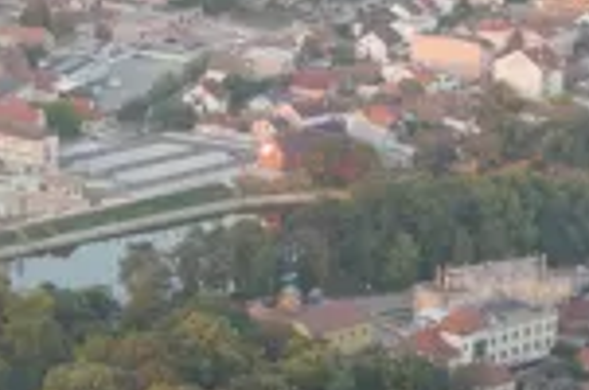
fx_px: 3613
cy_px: 21
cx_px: 66
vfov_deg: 6.2
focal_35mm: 221
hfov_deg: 9.3
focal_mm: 53.8
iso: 500
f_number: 2.8
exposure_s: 1/400
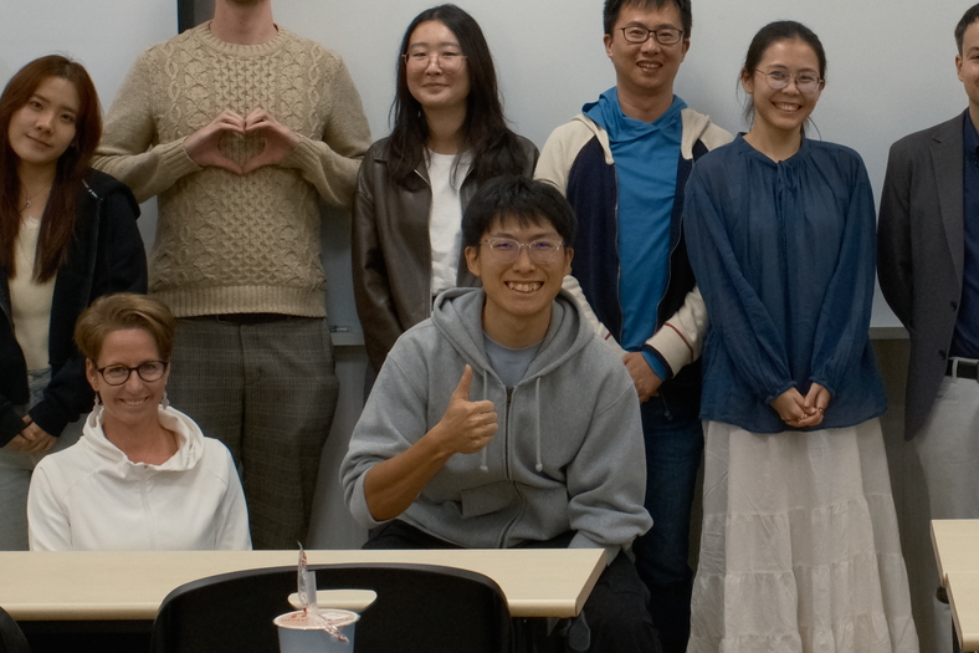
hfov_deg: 21.3
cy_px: 103
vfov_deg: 14.3
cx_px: 737
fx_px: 2583
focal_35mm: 95
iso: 1600
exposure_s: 1/80
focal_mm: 25.9
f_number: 9
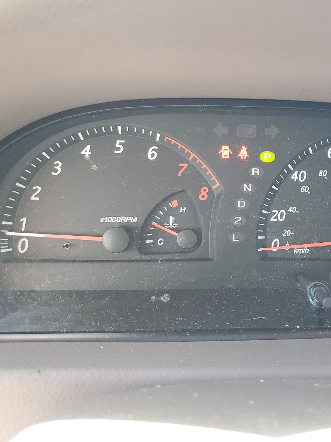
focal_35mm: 35
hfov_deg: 39.5
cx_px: 252
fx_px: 446
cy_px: 220
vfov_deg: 52.6
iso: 87
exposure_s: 1/60.2
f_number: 1.5
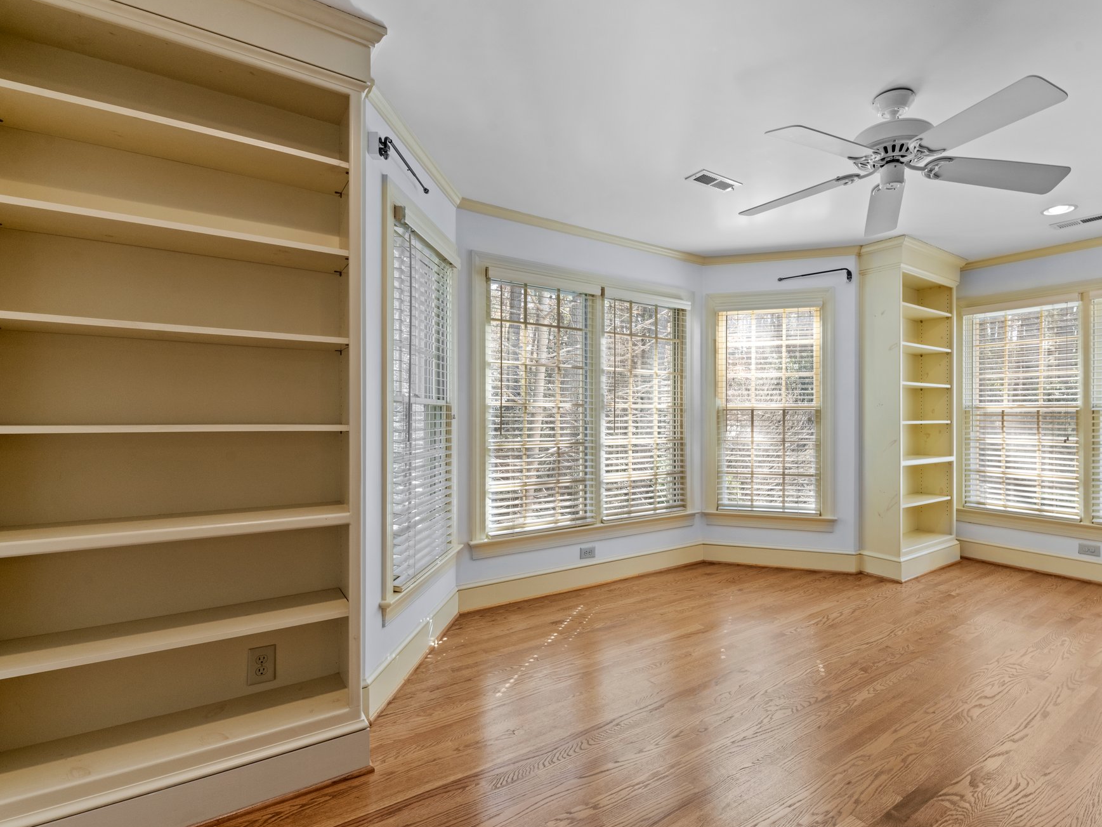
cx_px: 640
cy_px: 427
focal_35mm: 17
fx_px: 541
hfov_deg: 90.3
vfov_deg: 74.7
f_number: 7.1
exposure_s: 1/10
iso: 400
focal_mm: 15
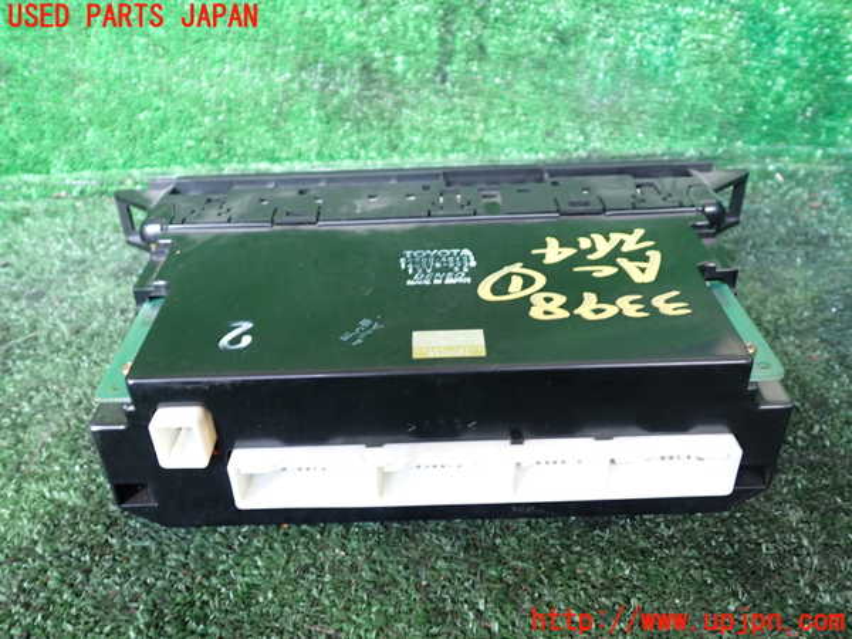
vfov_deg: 46.8
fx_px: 738
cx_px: 426
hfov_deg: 60.0
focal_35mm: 30
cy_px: 320
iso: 250
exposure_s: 1/30
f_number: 2.3
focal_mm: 5.4
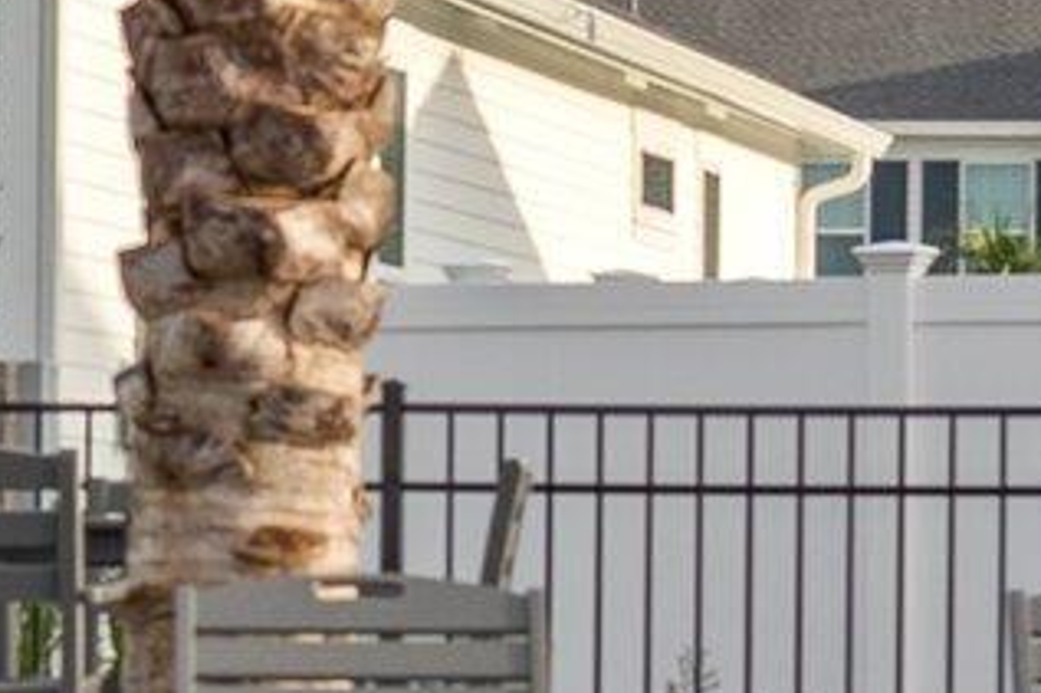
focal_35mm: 336
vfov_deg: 4.1
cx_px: -328
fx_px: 9711
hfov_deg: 6.1
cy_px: 773
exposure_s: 1/160
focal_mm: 35
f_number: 6.3
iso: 100
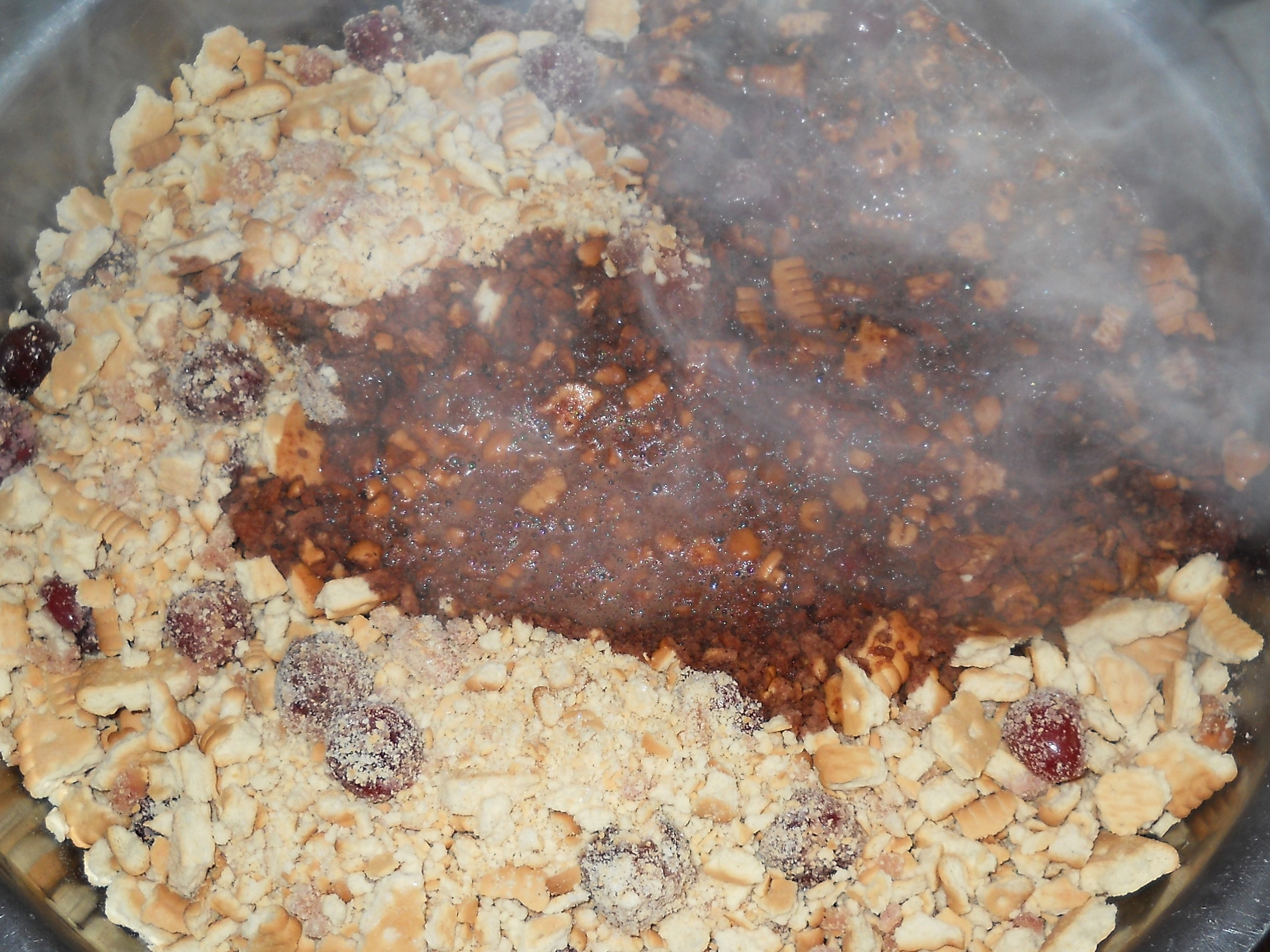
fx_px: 1504
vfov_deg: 35.1
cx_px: 635
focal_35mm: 41
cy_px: 476
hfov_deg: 45.8
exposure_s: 1/30
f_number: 3.1
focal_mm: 6.72
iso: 80
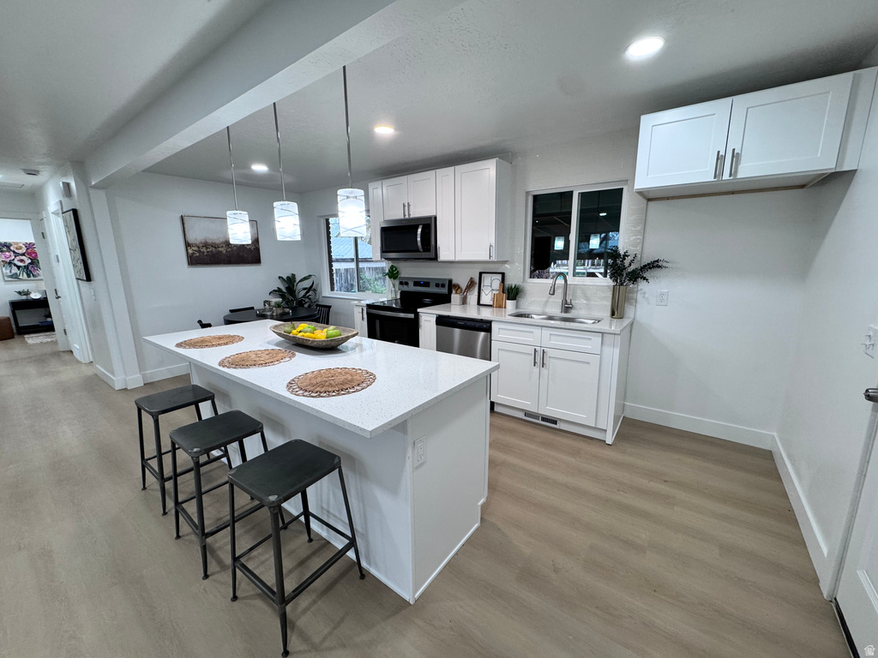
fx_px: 355
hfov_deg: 102.1
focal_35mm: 14
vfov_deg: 85.7
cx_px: 439
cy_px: 329
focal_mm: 2.22
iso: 160
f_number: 2.2
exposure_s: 1/120
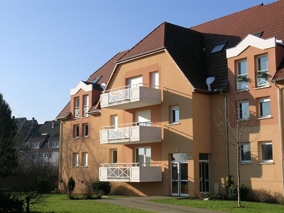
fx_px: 468
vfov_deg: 25.7
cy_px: 106
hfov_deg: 33.8
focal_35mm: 57
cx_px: 142
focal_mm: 11.8
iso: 50
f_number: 8
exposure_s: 1/163
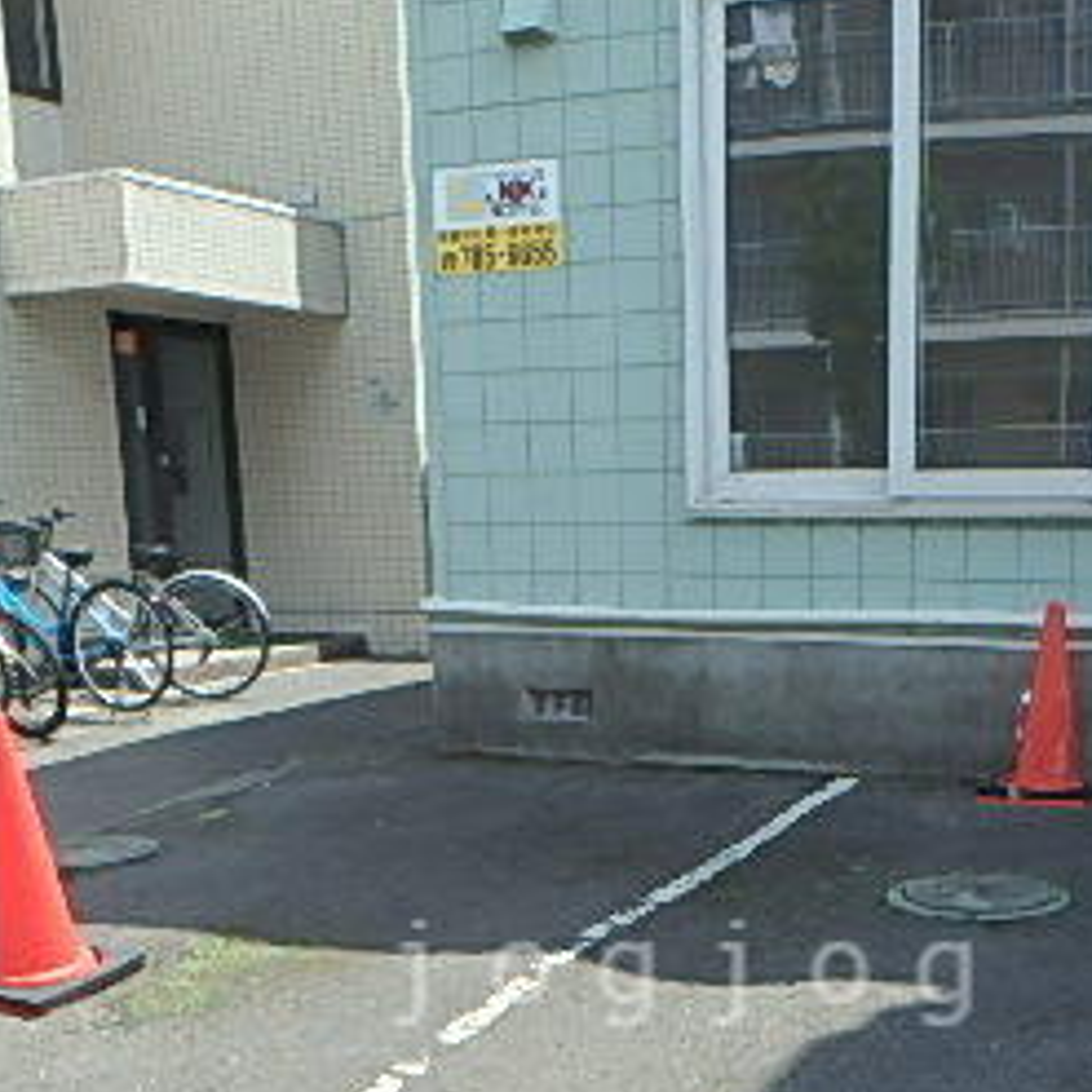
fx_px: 1713
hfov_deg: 35.1
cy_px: 973
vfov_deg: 33.6
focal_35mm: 48
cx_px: 694
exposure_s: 1/640
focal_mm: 3.7
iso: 125
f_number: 3.5
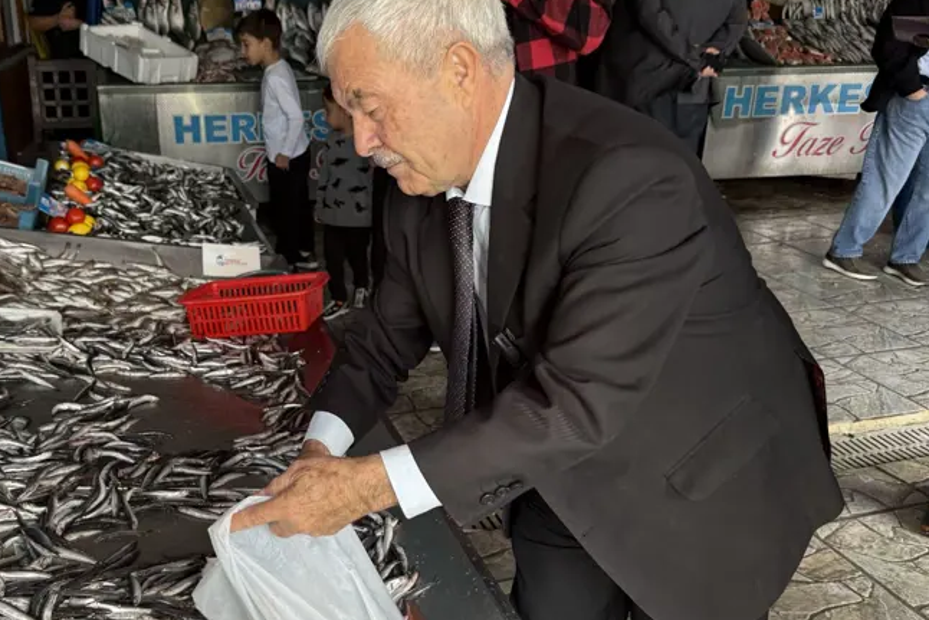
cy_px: 344
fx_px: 878
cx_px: 322
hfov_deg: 54.8
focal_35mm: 34
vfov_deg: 38.9
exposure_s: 1/108
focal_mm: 6.76
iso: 200
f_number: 1.78
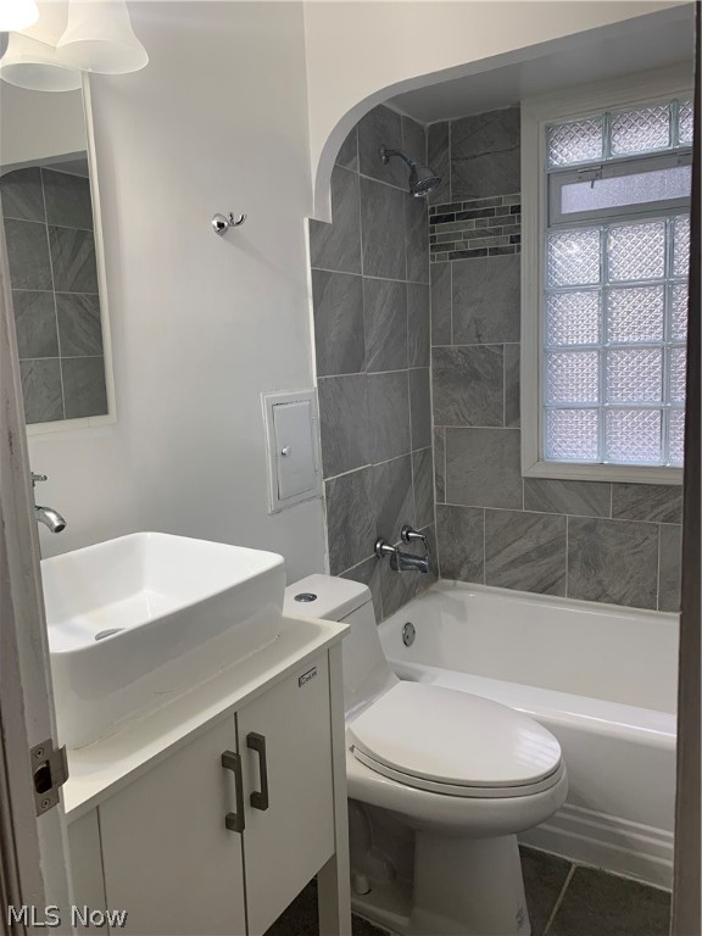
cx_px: 351
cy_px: 468
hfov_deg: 53.1
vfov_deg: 67.3
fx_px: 703
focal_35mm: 26
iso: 64
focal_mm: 4.25
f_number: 1.8
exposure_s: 1/120
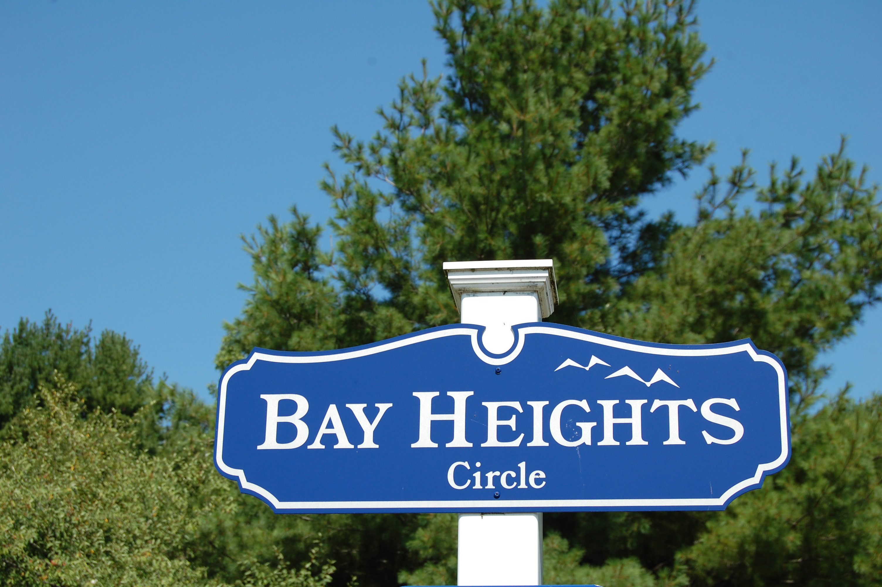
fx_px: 1689
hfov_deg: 29.3
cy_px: 294
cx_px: 441
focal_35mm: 69
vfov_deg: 19.7
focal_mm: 46
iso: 200
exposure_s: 1/320
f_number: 9
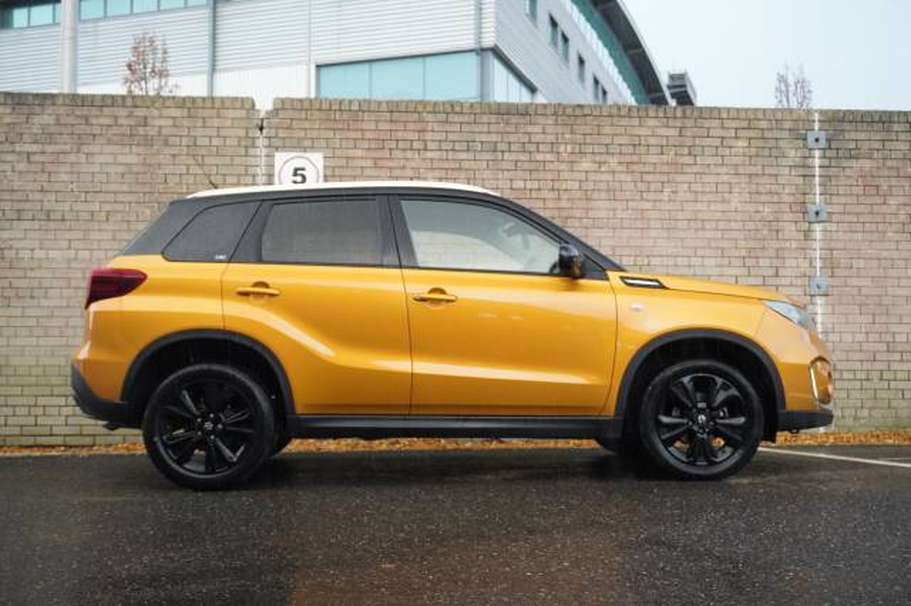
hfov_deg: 47.9
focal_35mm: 40
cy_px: 303
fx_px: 1024
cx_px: 456
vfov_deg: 33.0
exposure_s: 1/160
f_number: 4.5
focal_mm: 27
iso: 2000
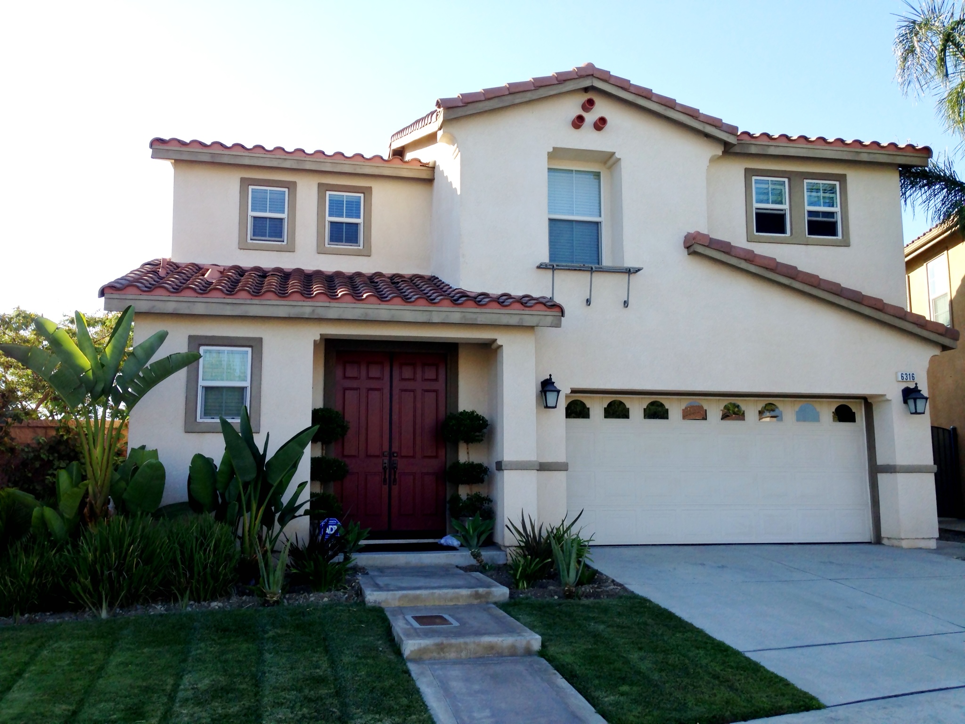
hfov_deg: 55.4
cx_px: 482
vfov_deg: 42.9
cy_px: 362
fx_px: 920
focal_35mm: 33
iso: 50
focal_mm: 4.13
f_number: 2.4
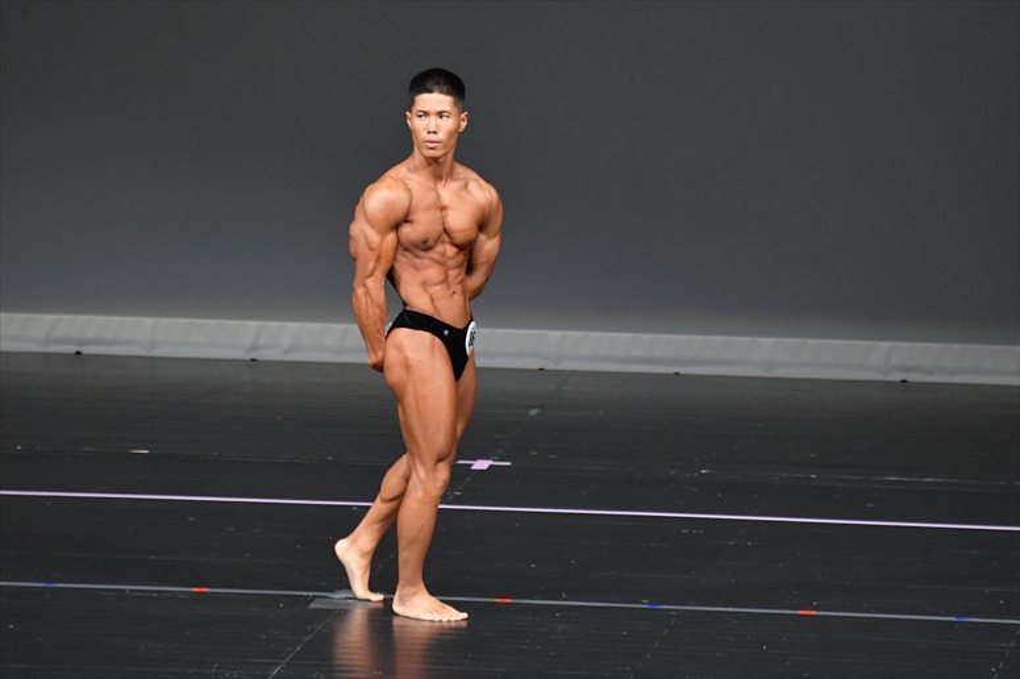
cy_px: 340
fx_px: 10620
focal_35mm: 375
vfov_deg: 3.7
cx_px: 510
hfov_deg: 5.5
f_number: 5.6
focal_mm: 250
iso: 4000
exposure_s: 1/400
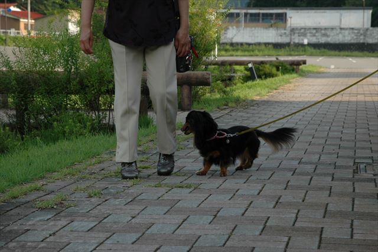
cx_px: 189
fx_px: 1102
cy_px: 126
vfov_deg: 13.0
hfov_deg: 19.5
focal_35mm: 105
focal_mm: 70
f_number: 7.1
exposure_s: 1/200
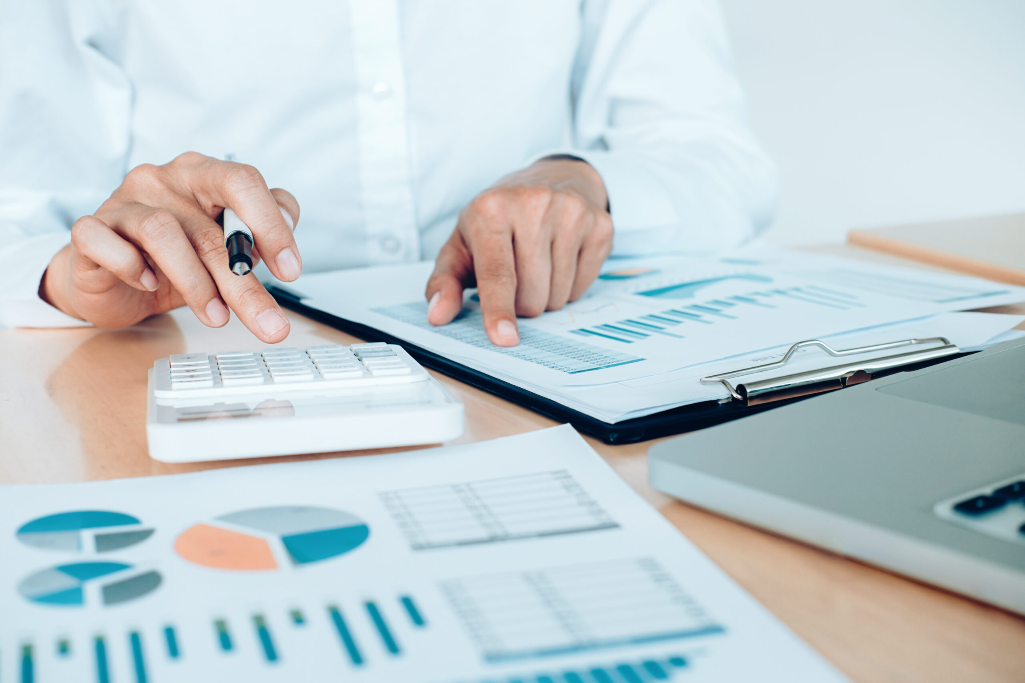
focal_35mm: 53
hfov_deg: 37.5
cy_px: 342
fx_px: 1509
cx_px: 512
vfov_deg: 25.5
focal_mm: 35
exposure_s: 1/250
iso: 250
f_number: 4
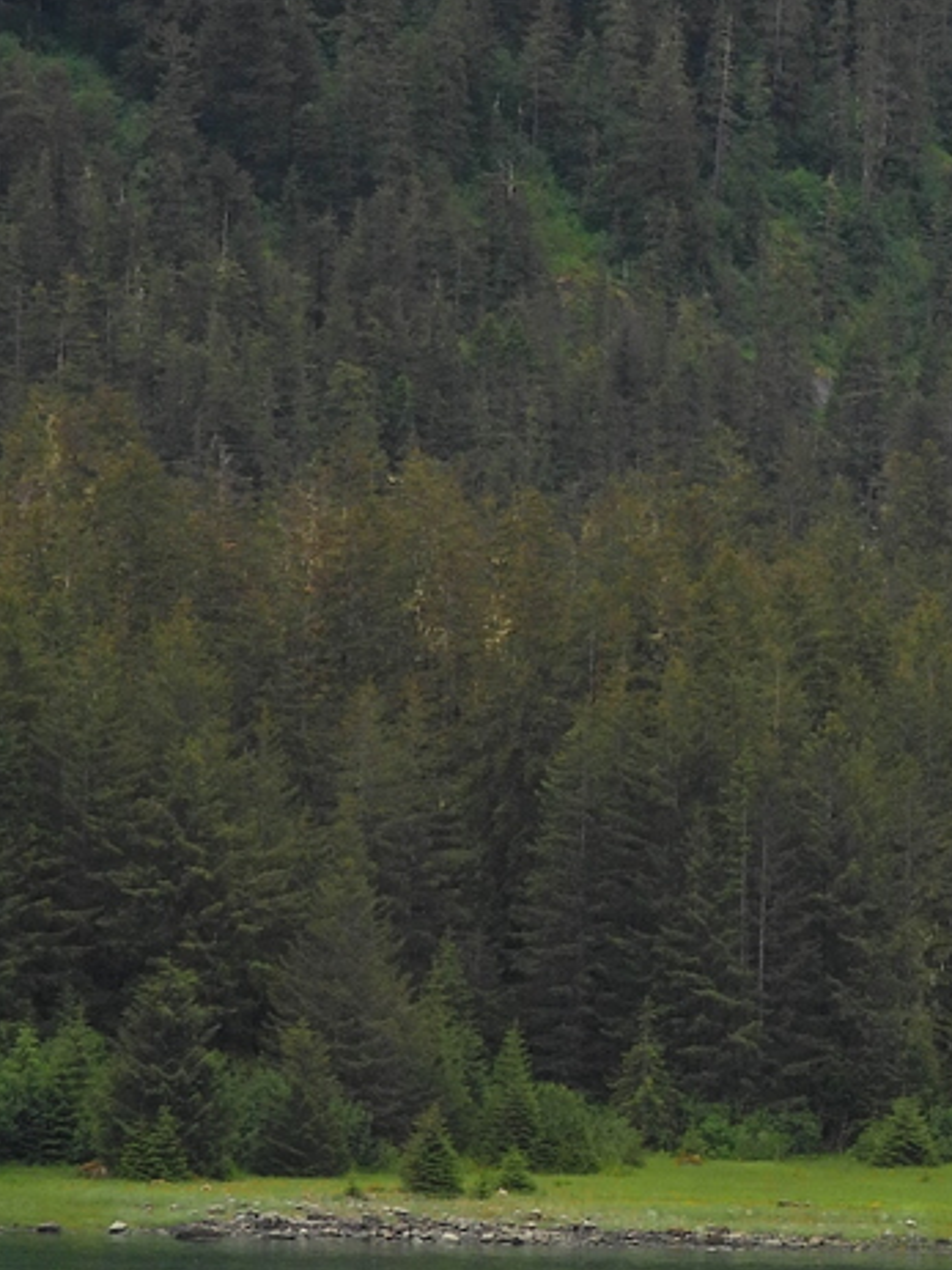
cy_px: 49
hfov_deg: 2.9
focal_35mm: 512
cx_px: 1251
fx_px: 18783
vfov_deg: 3.9
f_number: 4.5
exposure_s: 1/400
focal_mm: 33
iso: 100
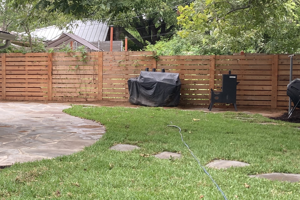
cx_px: 10
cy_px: 103
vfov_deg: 21.9
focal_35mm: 62
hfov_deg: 30.4
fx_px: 517
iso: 25
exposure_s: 1/121
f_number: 1.8
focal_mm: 3.99
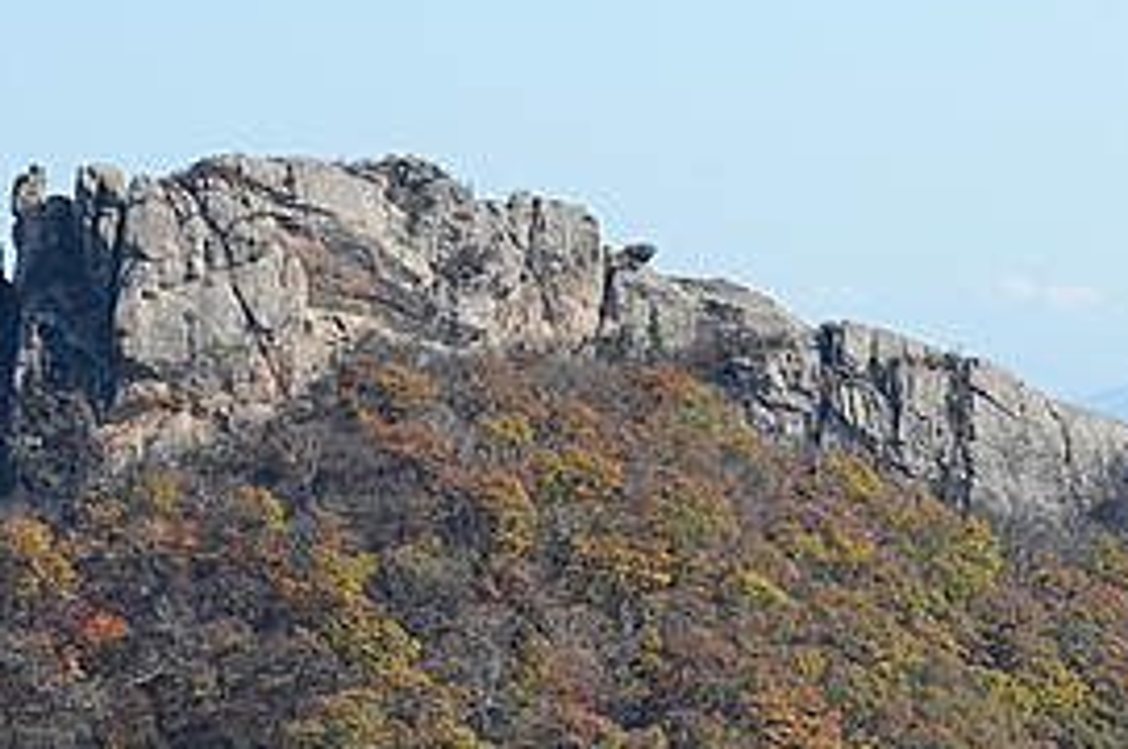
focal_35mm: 207
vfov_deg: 6.6
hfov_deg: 9.9
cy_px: 664
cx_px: 791
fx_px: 6478
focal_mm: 25.85
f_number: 5.6
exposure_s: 1/400
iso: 125
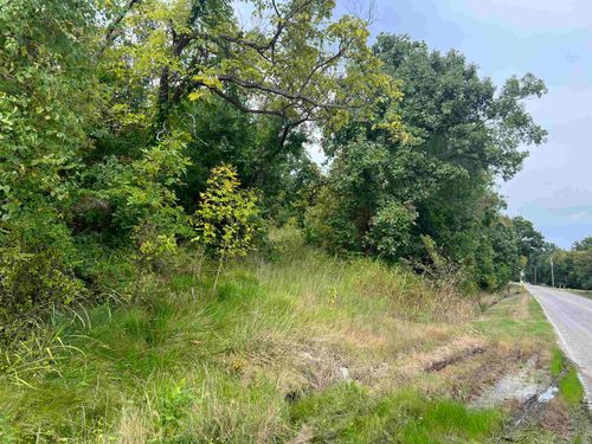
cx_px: 296
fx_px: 445
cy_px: 222
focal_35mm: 26
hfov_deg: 67.3
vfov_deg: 53.1
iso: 50
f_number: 1.5
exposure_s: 1/1224
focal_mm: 5.7
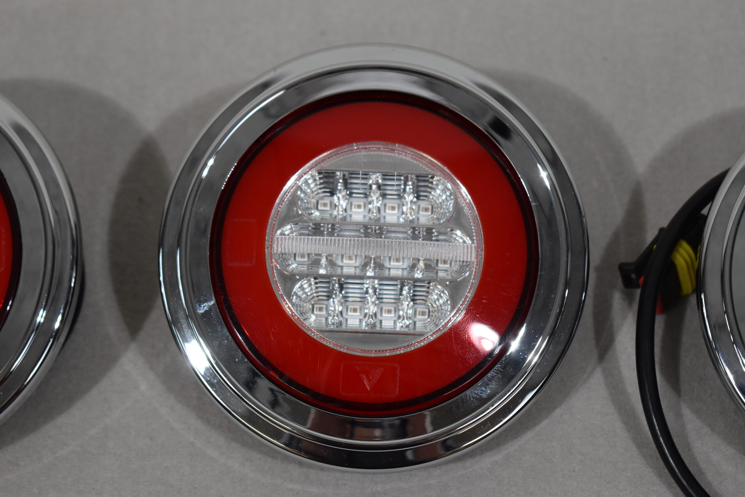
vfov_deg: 16.6
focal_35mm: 82
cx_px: 372
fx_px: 1707
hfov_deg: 24.6
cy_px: 248
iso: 800
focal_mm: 55
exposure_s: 1/250
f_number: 5.6
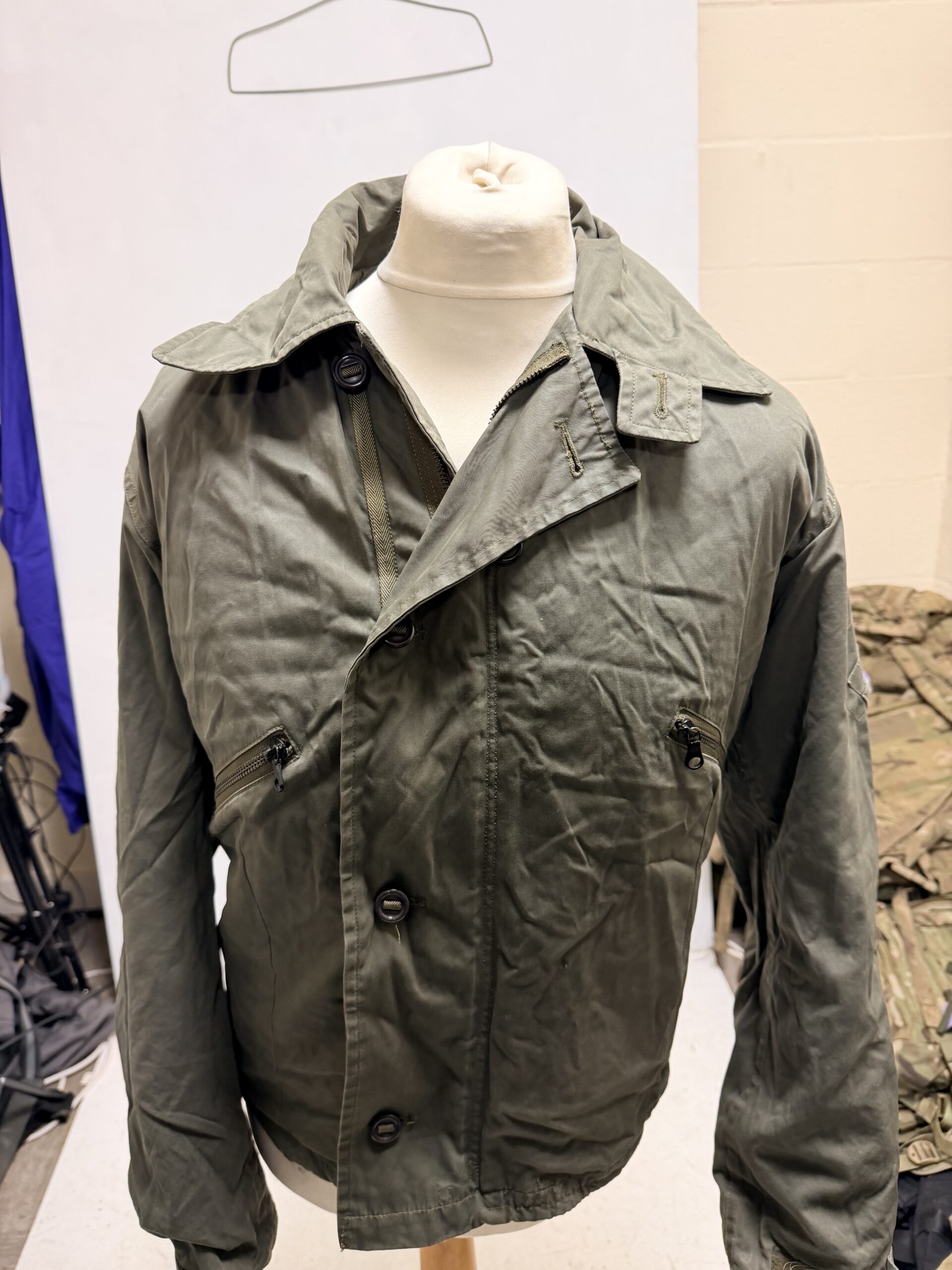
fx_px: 880
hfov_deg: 56.8
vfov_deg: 71.6
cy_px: 635
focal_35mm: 24
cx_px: 476
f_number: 1.78
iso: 200
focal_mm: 6.76
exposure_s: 1/50
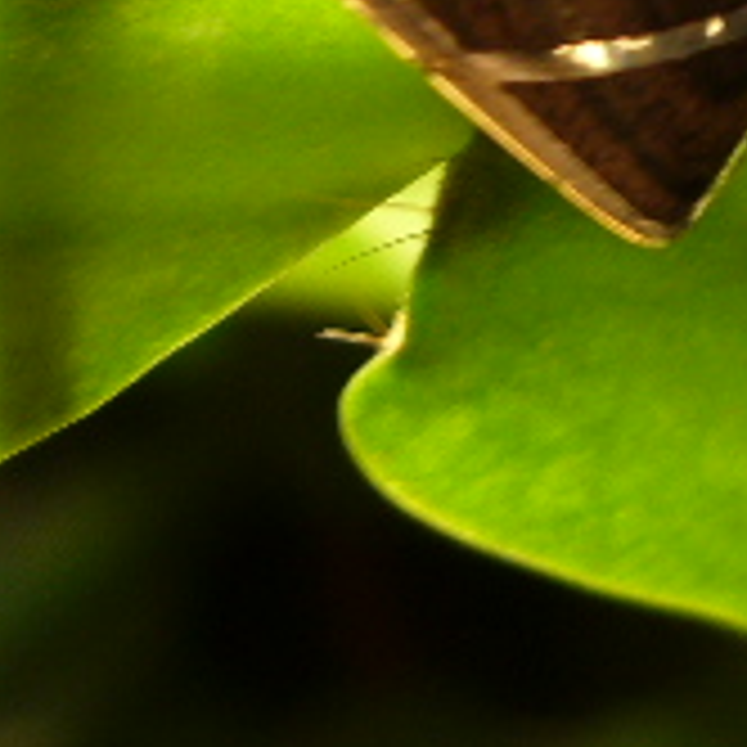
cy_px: -54
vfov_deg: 14.3
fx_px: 2905
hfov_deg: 14.6
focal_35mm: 119
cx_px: 585
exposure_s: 1/25
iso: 80
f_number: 2.8
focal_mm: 5.8
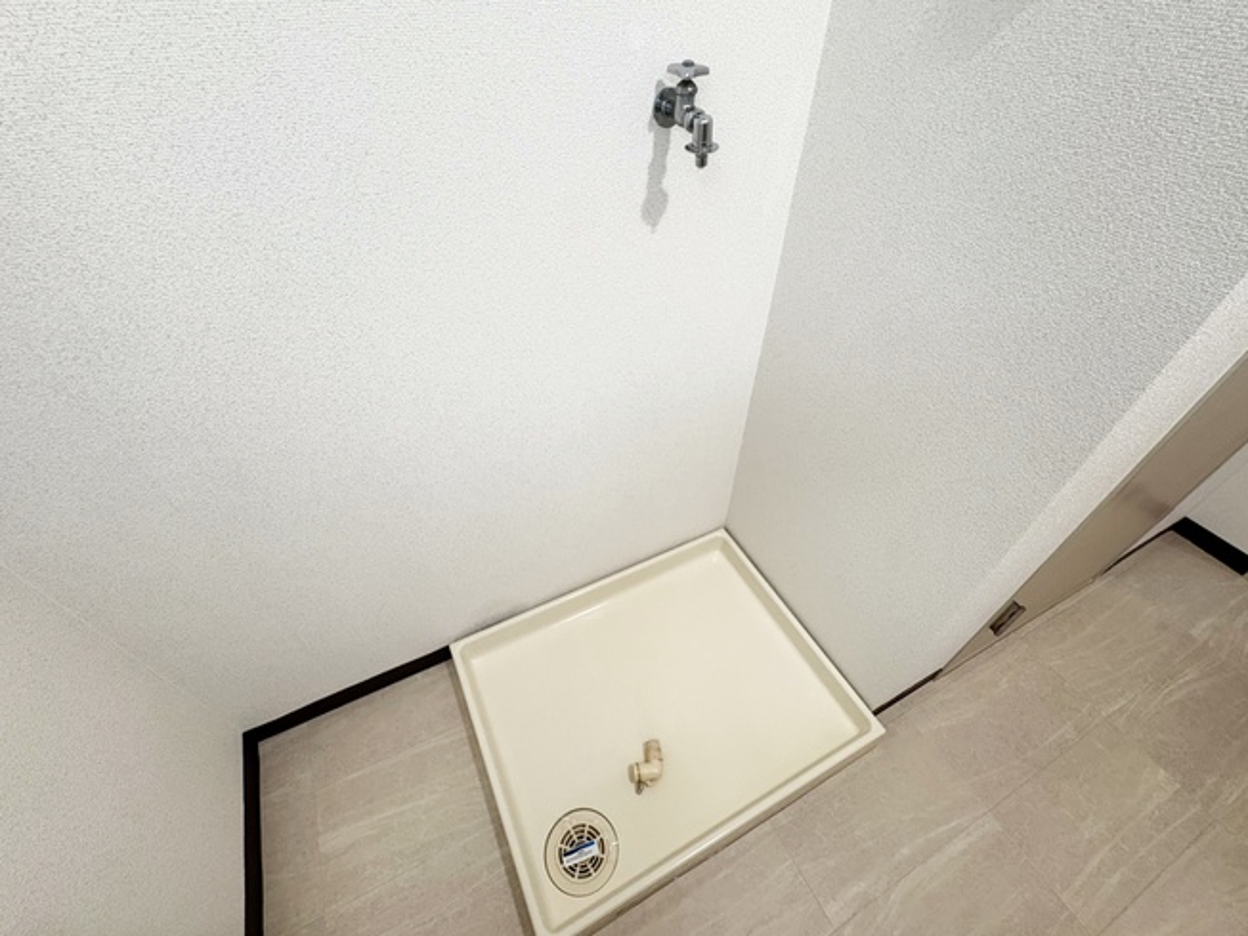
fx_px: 541
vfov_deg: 81.7
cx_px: 636
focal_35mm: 15
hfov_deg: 98.1
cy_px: 482
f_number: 2.2
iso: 400
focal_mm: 2.22
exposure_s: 1/60
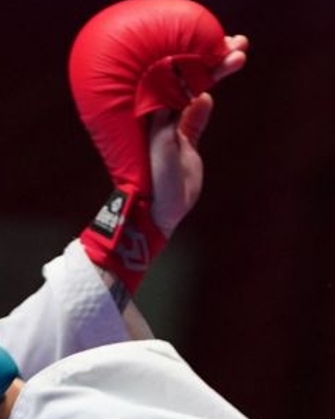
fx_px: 12245
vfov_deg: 2.0
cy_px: 673
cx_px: 711
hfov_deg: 1.6
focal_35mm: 987
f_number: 2.8
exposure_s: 1/1000
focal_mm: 174
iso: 2000
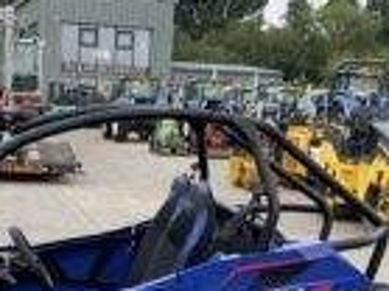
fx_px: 842
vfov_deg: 18.8
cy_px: 319
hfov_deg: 25.8
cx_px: 118
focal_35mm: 75
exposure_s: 1/122
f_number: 1.8
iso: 32
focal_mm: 3
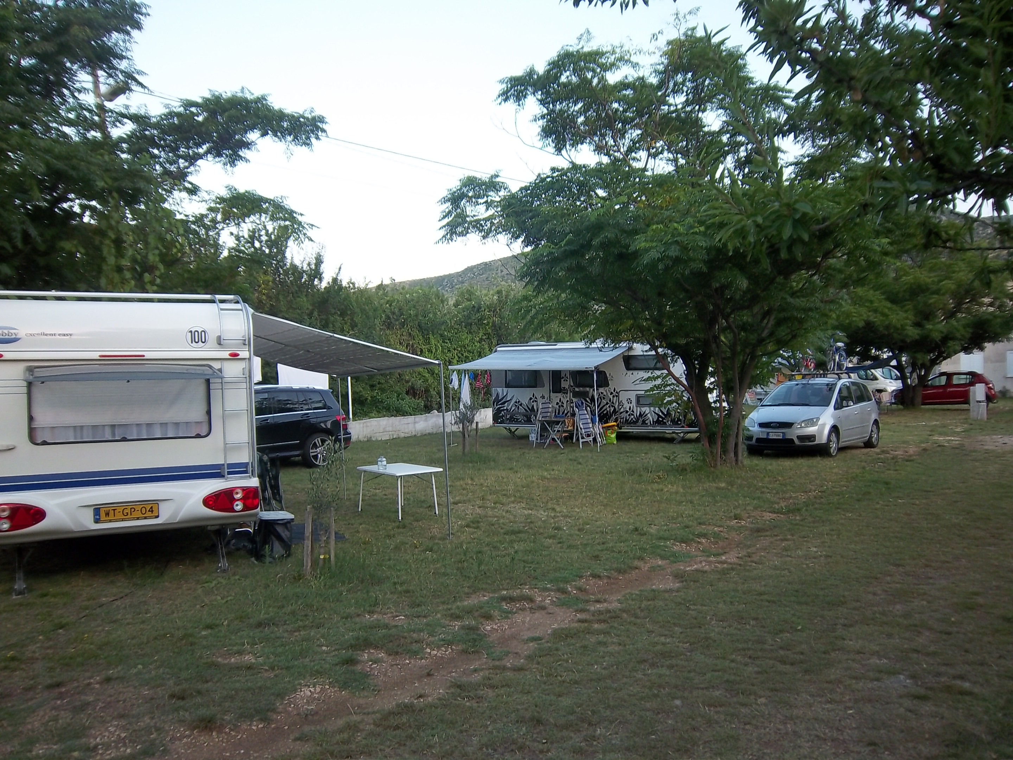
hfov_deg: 63.4
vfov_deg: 49.7
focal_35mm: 28
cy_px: 380
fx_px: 819
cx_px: 506
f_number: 3.5
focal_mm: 5.1
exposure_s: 1/50
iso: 64
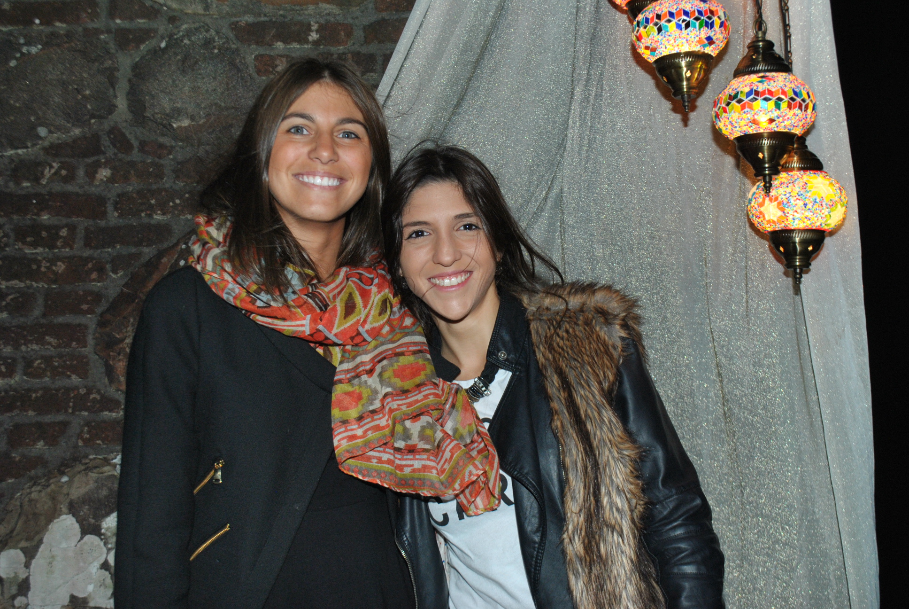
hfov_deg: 43.6
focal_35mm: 45
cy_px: 304
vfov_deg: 29.9
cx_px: 454
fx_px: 1138
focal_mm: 30
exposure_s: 1/80
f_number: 5.6
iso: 400
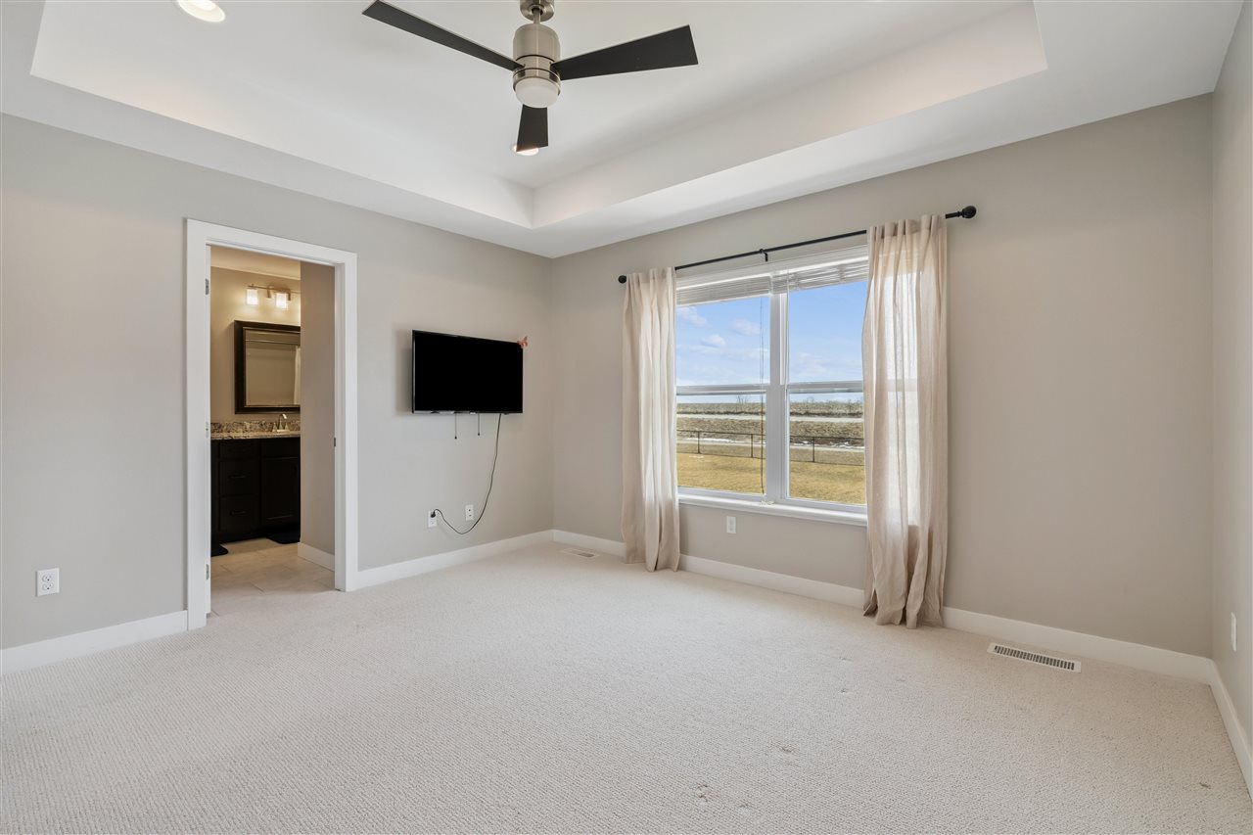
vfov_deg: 73.7
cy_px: 418
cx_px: 626
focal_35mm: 16
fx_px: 557
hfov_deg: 96.7
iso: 400
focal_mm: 16
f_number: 8
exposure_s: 1/100
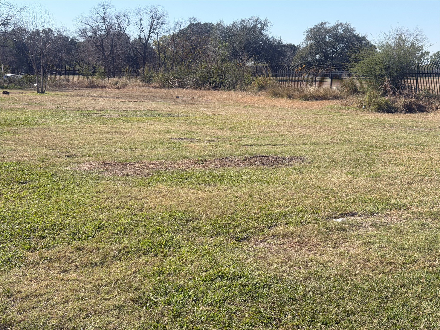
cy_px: 165
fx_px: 610
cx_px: 220
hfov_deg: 39.7
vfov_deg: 30.3
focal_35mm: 48
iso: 64
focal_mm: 6.76
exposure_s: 1/4098
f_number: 1.78
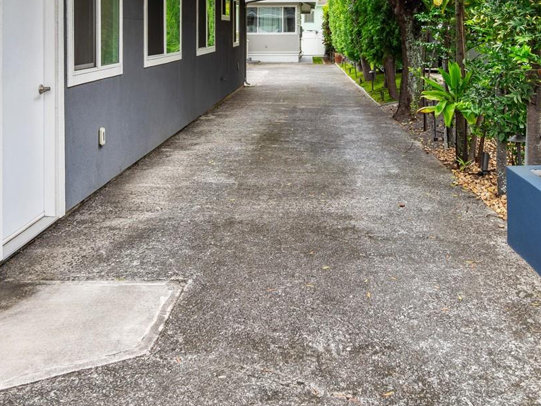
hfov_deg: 46.3
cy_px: 43
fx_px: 625
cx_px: 342
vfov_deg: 34.1
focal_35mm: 40
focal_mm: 10
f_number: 4
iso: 125
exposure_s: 1/1000
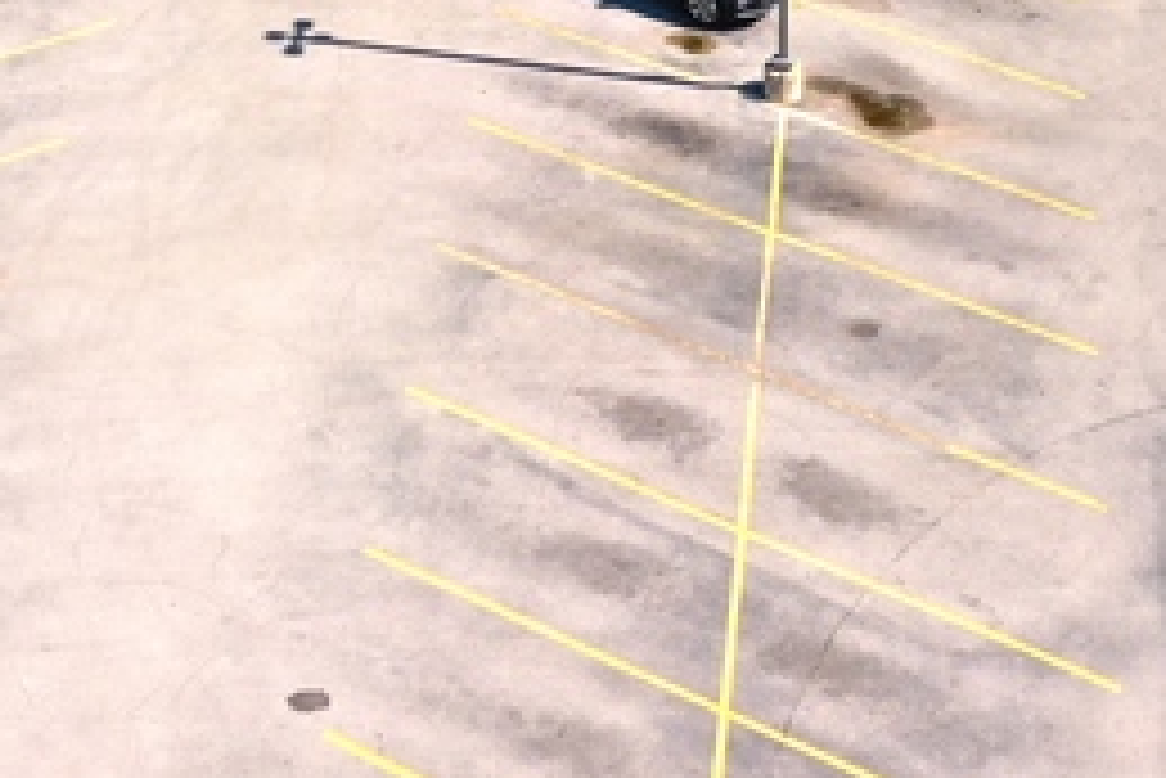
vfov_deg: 11.7
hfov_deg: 18.9
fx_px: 3500
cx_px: 630
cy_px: -614
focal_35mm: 108
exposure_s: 1/80
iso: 100
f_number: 5.6
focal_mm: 10.26
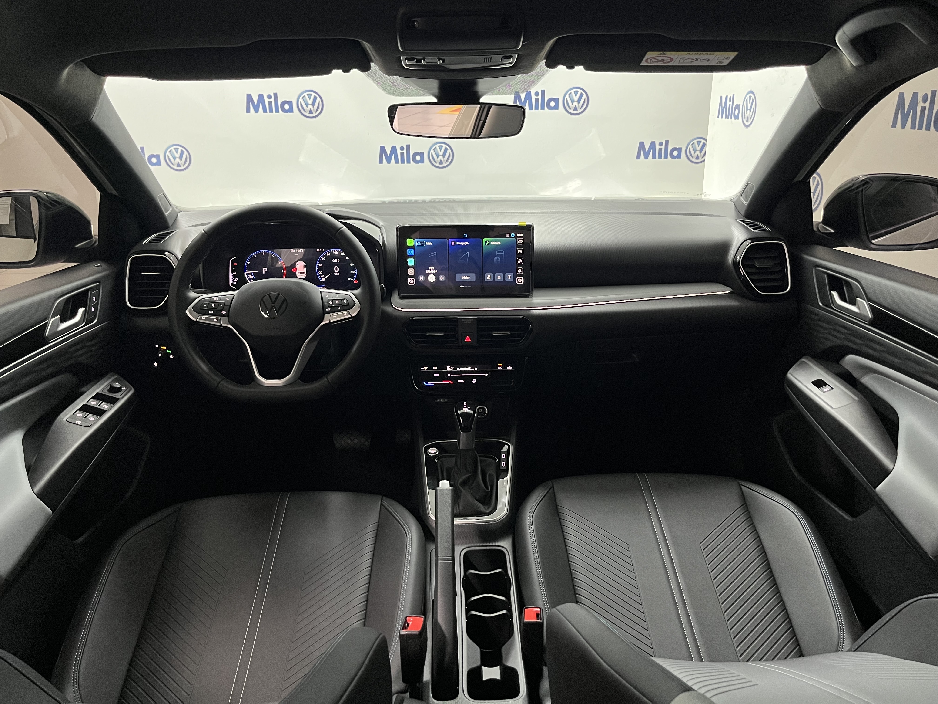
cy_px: 352
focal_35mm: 26
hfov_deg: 67.3
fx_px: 705
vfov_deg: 53.1
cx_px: 469
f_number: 1.6
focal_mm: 5.1
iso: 500
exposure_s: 1/40
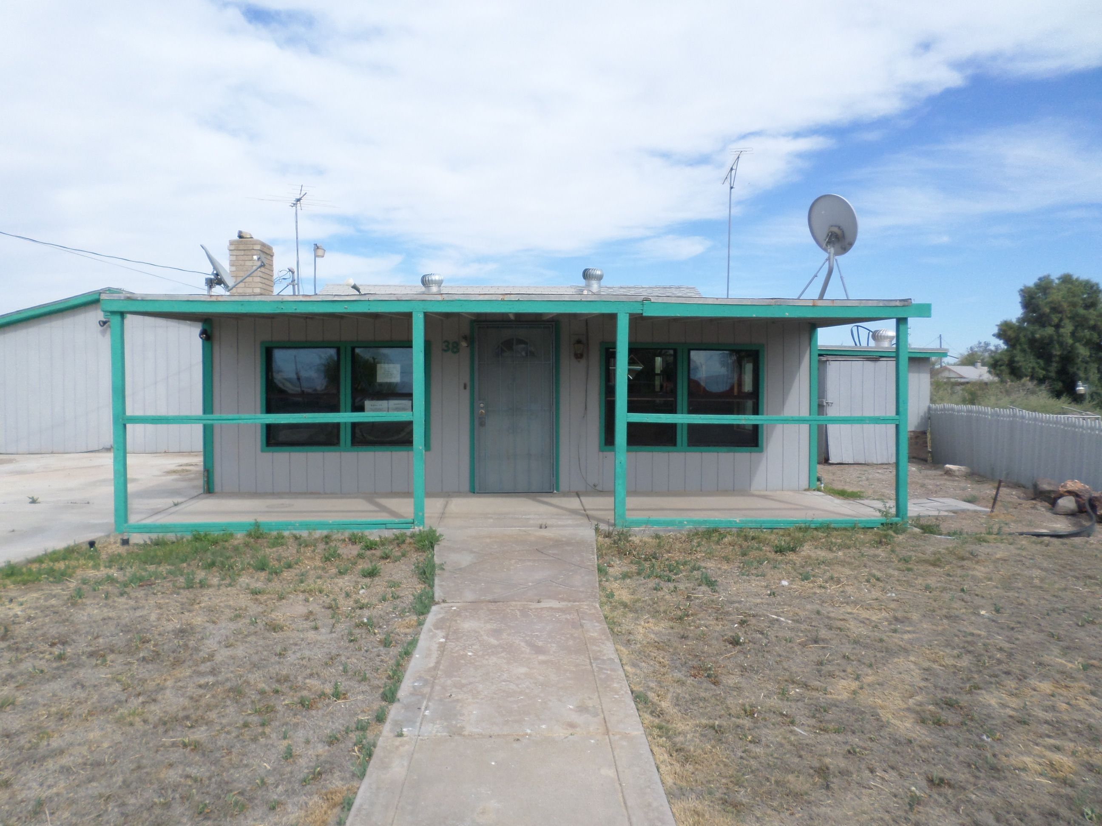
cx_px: 551
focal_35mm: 25
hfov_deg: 69.4
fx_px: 796
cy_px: 413
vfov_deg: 54.9
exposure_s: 1/1500
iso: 80
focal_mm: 4.5
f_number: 2.5
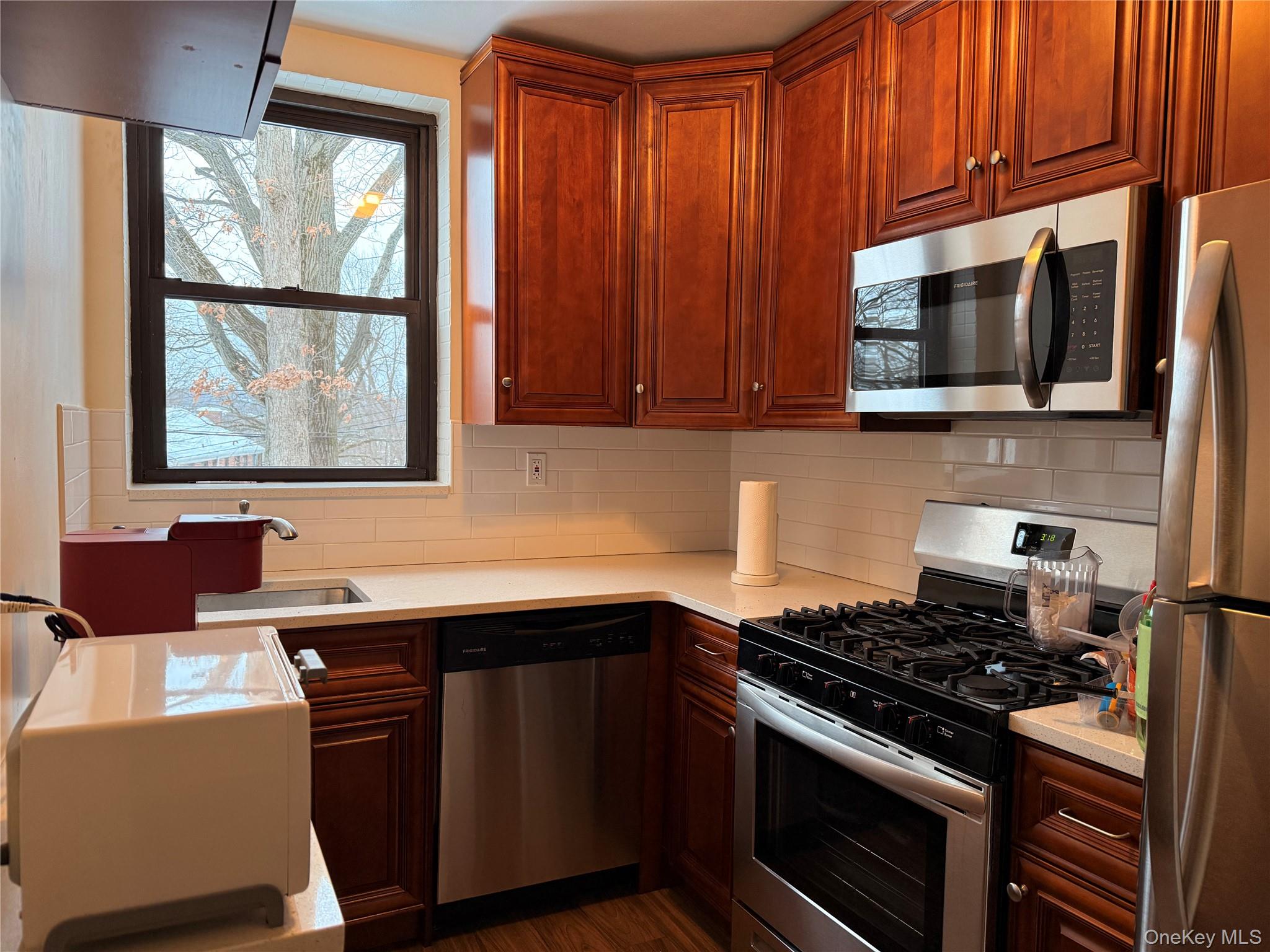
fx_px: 881
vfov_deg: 56.8
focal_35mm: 24
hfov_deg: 71.6
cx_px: 635
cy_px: 476
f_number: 1.78
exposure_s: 1/120
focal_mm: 6.76
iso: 250
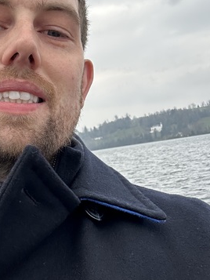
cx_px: 38
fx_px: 469
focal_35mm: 58
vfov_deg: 33.1
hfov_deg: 24.8
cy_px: 107
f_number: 1.9
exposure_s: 1/121
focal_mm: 2.69
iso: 32
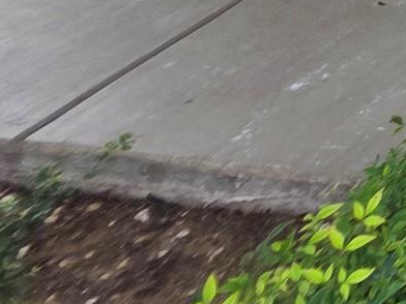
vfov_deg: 14.2
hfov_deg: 15.8
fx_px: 798
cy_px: -438
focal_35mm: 68
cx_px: 944
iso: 40
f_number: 1.9
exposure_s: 1/307
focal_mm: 2.2
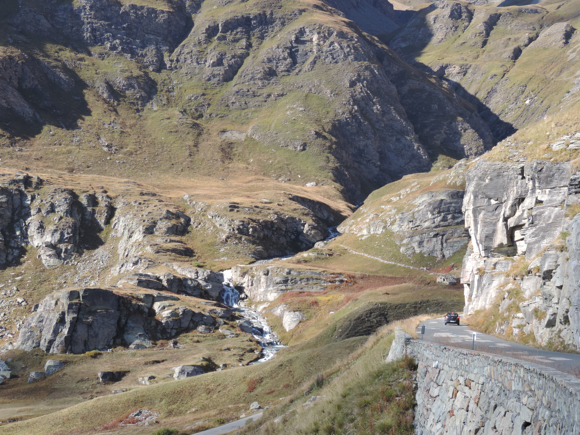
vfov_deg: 17.4
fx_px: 1424
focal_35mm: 85
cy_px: 218
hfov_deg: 23.0
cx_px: 290
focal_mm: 15.1
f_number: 4
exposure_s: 1/200
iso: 80
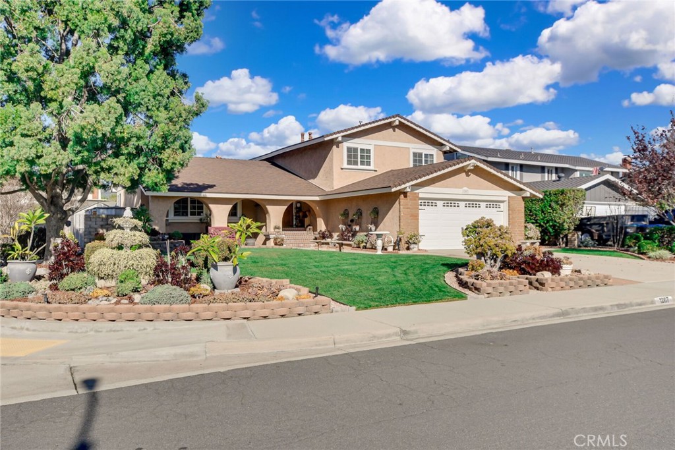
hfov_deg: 61.9
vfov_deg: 43.6
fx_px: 563
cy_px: 225
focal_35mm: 30
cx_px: 338
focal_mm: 20
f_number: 14
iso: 400
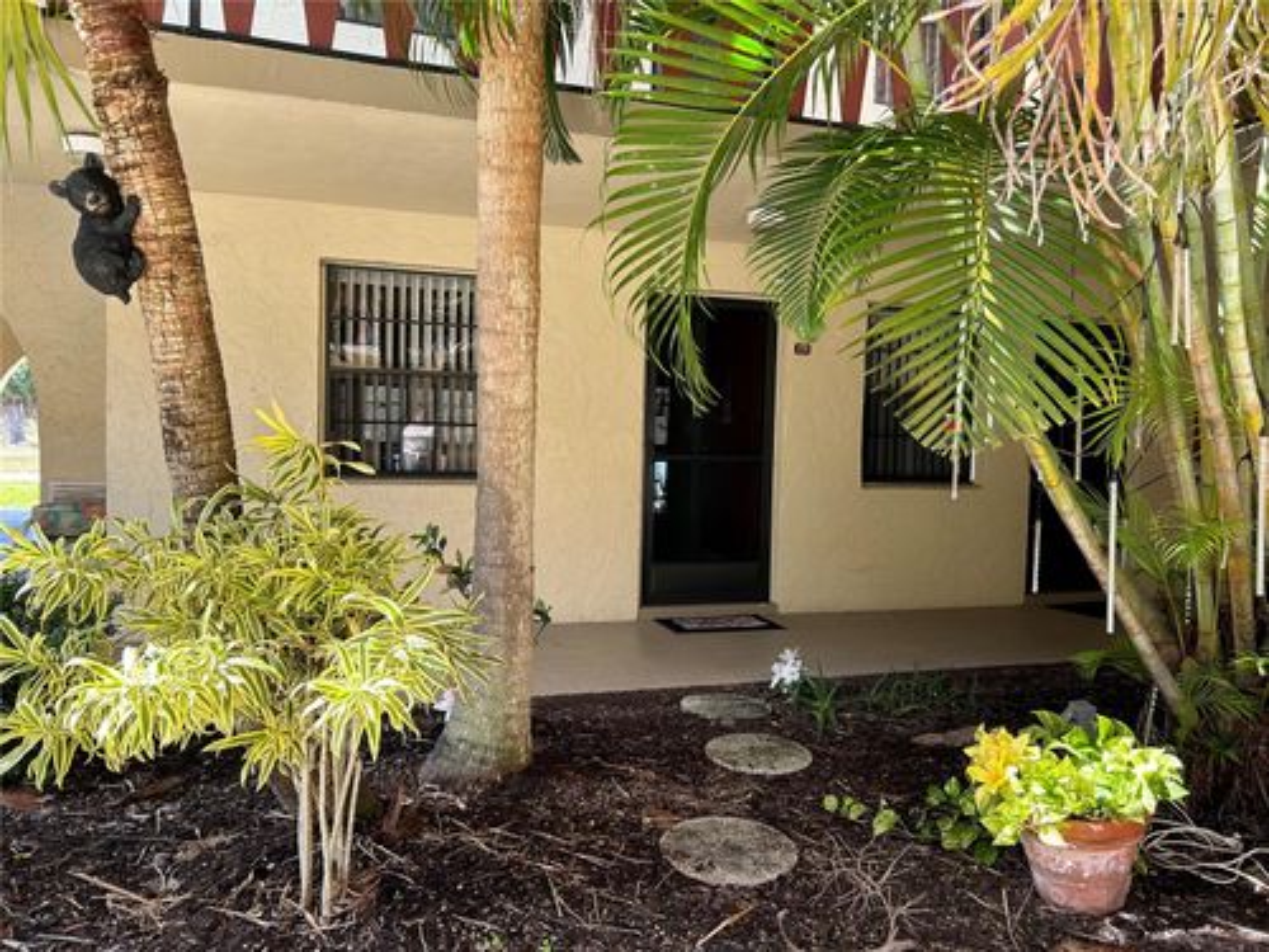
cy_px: 476
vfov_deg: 53.1
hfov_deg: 67.3
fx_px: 953
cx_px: 634
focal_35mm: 26
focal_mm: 5.7
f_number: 1.5
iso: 40
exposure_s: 1/184
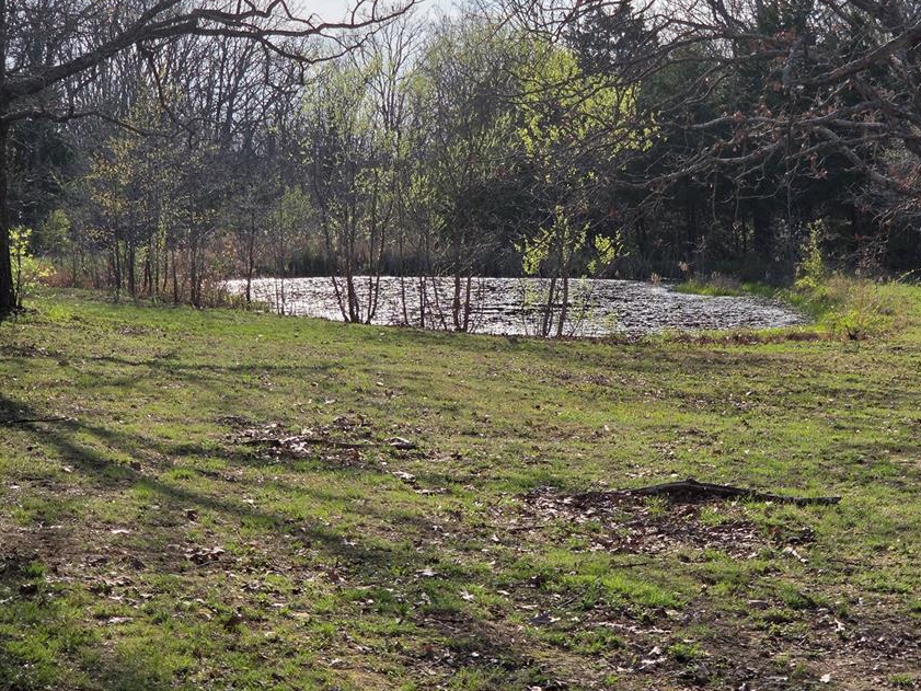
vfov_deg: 17.6
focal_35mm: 84
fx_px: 2235
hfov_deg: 23.2
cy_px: 304
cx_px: 556
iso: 25
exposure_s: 1/1376
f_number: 2.4
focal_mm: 7
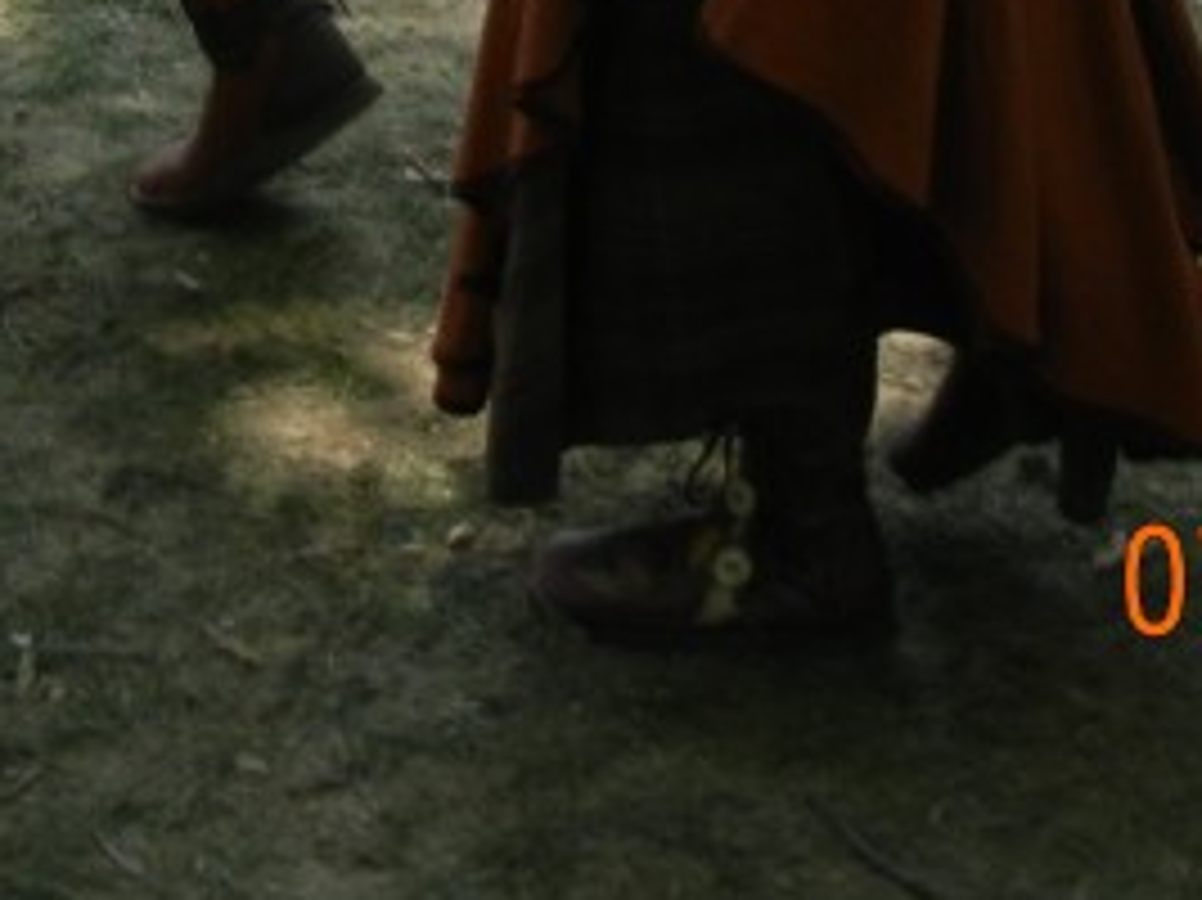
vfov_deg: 11.8
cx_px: 234
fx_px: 3991
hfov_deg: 17.0
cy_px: -788
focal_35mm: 115
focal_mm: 5.4
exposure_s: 1/345
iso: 160
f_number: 3.5
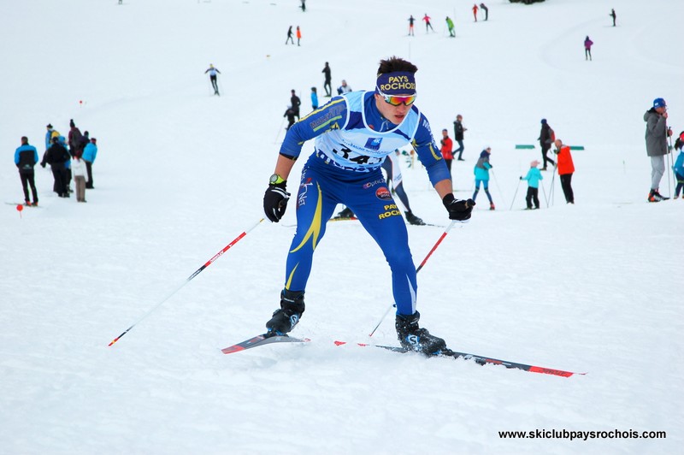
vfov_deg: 10.7
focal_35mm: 128
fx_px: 2420
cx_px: 342
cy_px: 228
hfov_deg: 16.1
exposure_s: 1/1250
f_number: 4.5
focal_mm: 85
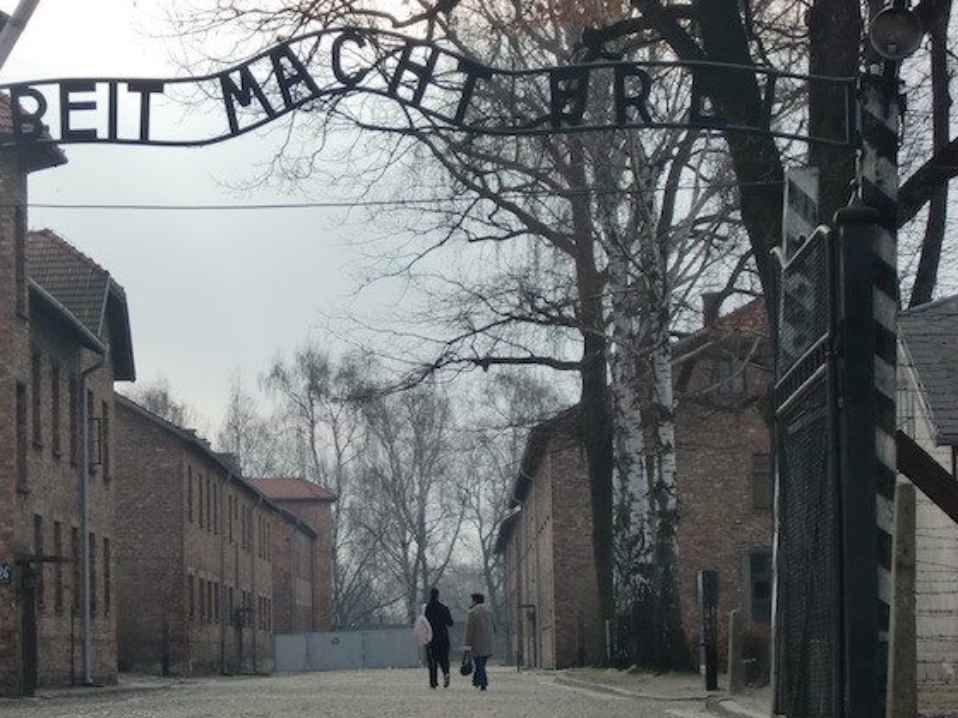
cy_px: 378
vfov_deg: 14.0
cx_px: 372
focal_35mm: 106
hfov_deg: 18.5
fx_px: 2933
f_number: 4.6
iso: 64
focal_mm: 13.9
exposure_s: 1/500
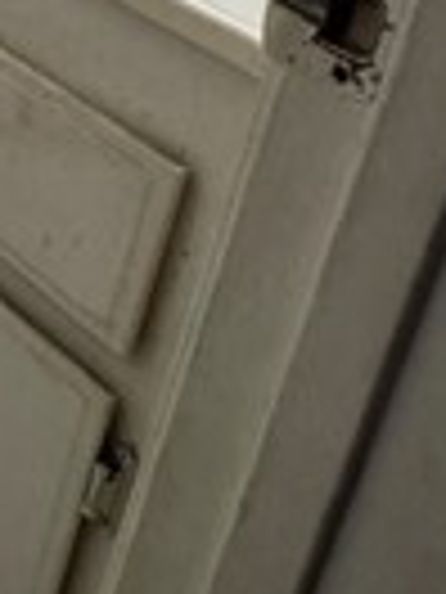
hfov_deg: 14.9
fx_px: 1168
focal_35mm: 68
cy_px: -320
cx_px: -581
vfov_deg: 22.7
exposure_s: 1/60
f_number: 2.2
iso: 320
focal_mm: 2.22
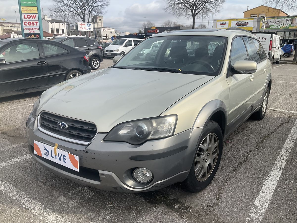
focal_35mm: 29
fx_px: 249
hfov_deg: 61.7
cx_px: 148
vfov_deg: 48.2
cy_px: 112
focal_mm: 3
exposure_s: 1/1626
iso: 25
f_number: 1.8
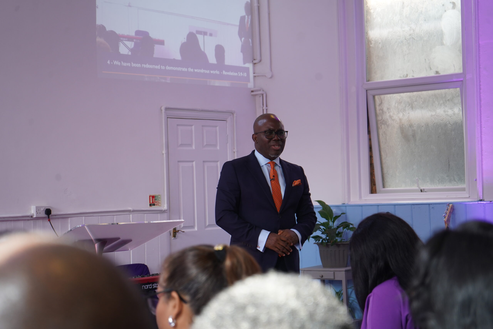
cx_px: 246
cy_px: 164
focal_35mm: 70
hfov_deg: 28.8
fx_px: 959
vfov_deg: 19.5
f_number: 5.6
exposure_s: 1/160
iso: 800
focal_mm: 70
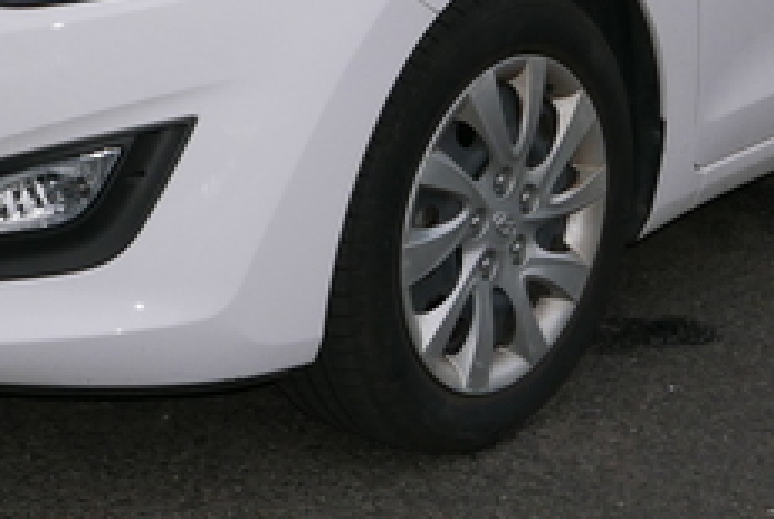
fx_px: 2800
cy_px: -134
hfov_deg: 15.7
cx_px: 338
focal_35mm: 130
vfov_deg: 10.4
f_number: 5.6
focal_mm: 21.3
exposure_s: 1/1000
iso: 400
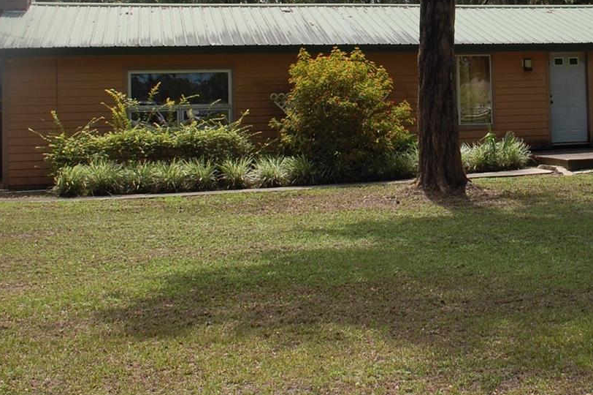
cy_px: 28
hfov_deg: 30.3
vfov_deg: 20.4
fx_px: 1070
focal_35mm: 65
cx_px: 461
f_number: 8
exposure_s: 1/250
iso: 200
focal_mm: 22
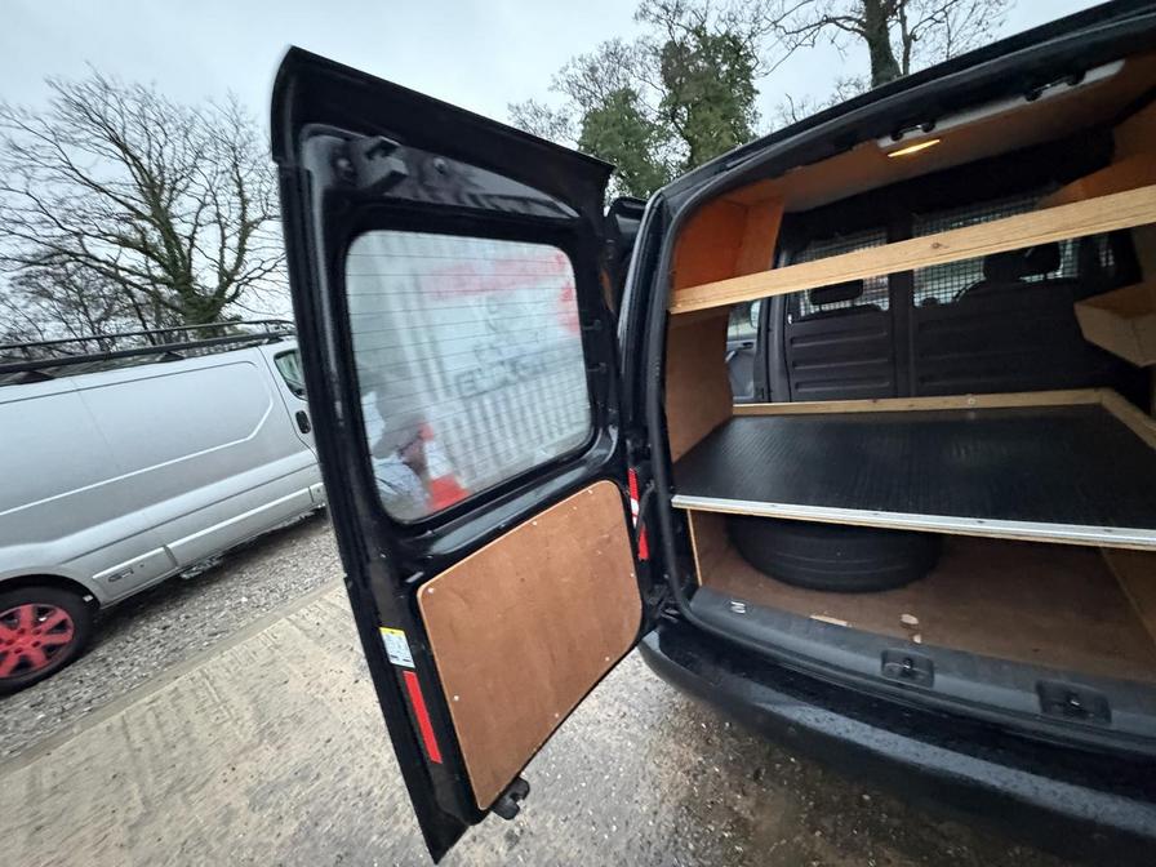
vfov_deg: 85.7
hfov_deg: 102.1
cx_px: 578
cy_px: 434
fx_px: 468
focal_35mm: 14
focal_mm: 2.22
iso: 1000
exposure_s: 1/35
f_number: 2.2
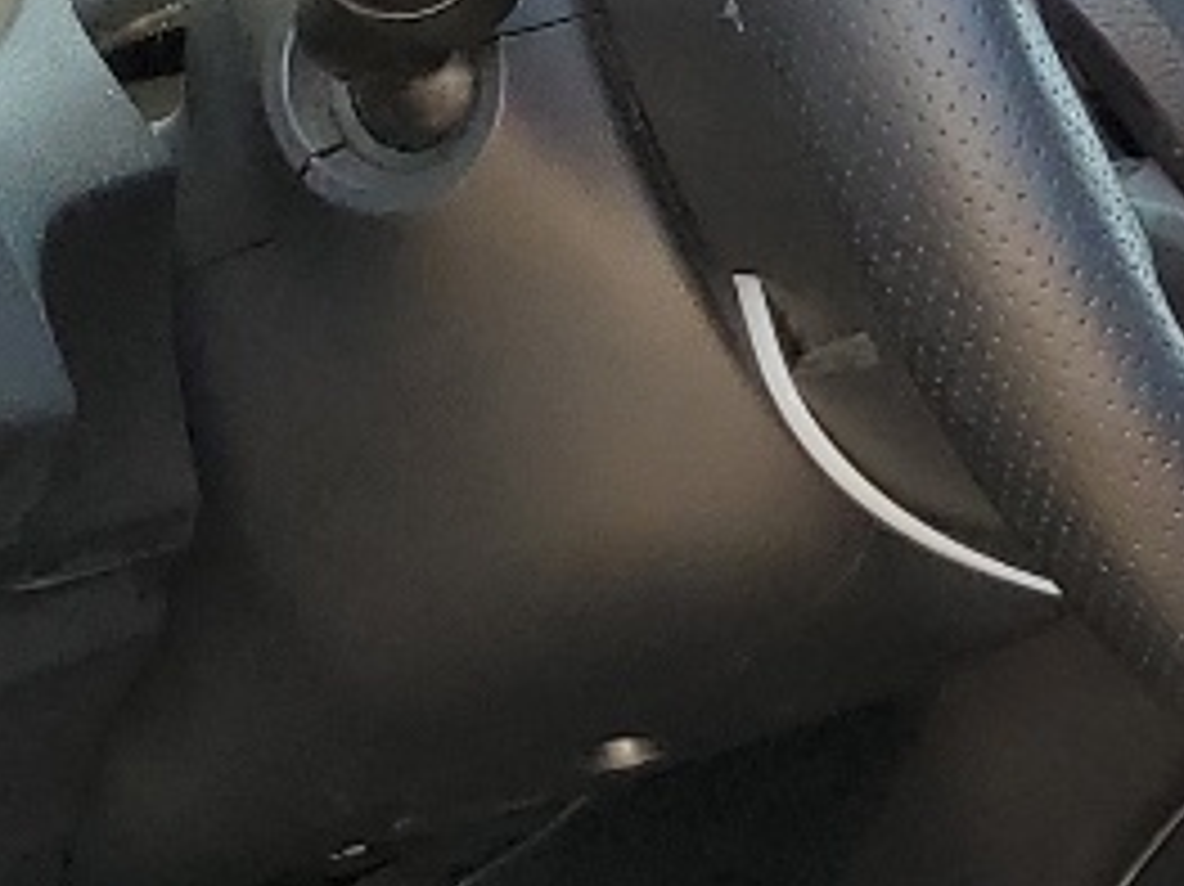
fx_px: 5402
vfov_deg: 9.2
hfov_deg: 11.3
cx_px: 2341
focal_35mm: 158
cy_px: 1286
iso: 50
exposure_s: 1/286
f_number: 1.5
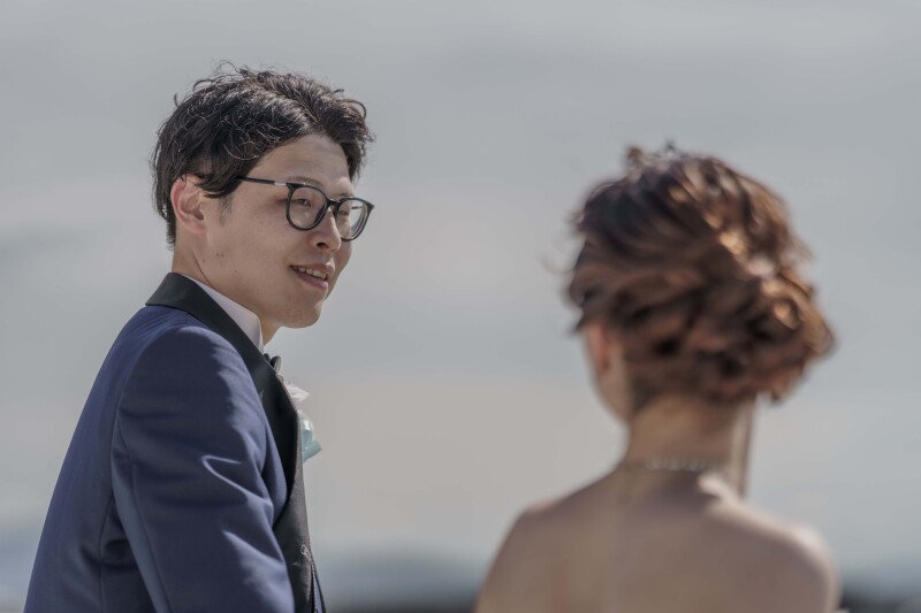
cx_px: 460
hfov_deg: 15.2
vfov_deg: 10.2
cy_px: 306
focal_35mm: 135
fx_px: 3453
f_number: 1.8
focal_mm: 135
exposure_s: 1/8000
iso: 100
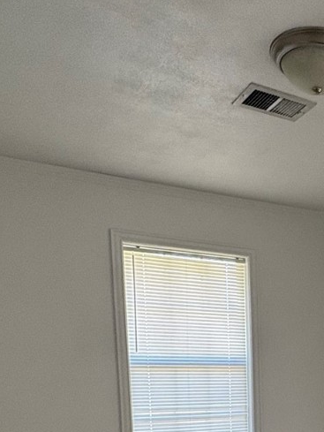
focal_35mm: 44
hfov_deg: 29.7
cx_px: 352
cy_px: 428
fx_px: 549
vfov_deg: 38.3
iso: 200
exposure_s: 1/99
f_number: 2.2
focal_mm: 2.22
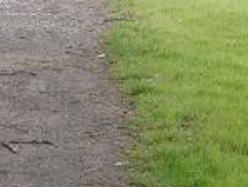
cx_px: -2
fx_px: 2194
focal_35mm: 306
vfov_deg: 4.9
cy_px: 15
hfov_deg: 6.4
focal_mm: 11.76
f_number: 2.8
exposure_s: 1/86.5
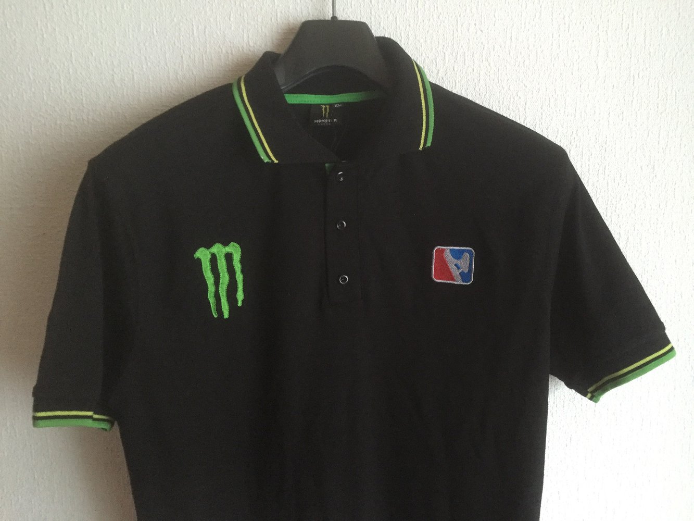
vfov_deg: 48.2
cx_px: 347
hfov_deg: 61.7
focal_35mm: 29
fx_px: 581
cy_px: 260
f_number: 2.2
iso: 320
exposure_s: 1/17
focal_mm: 4.15
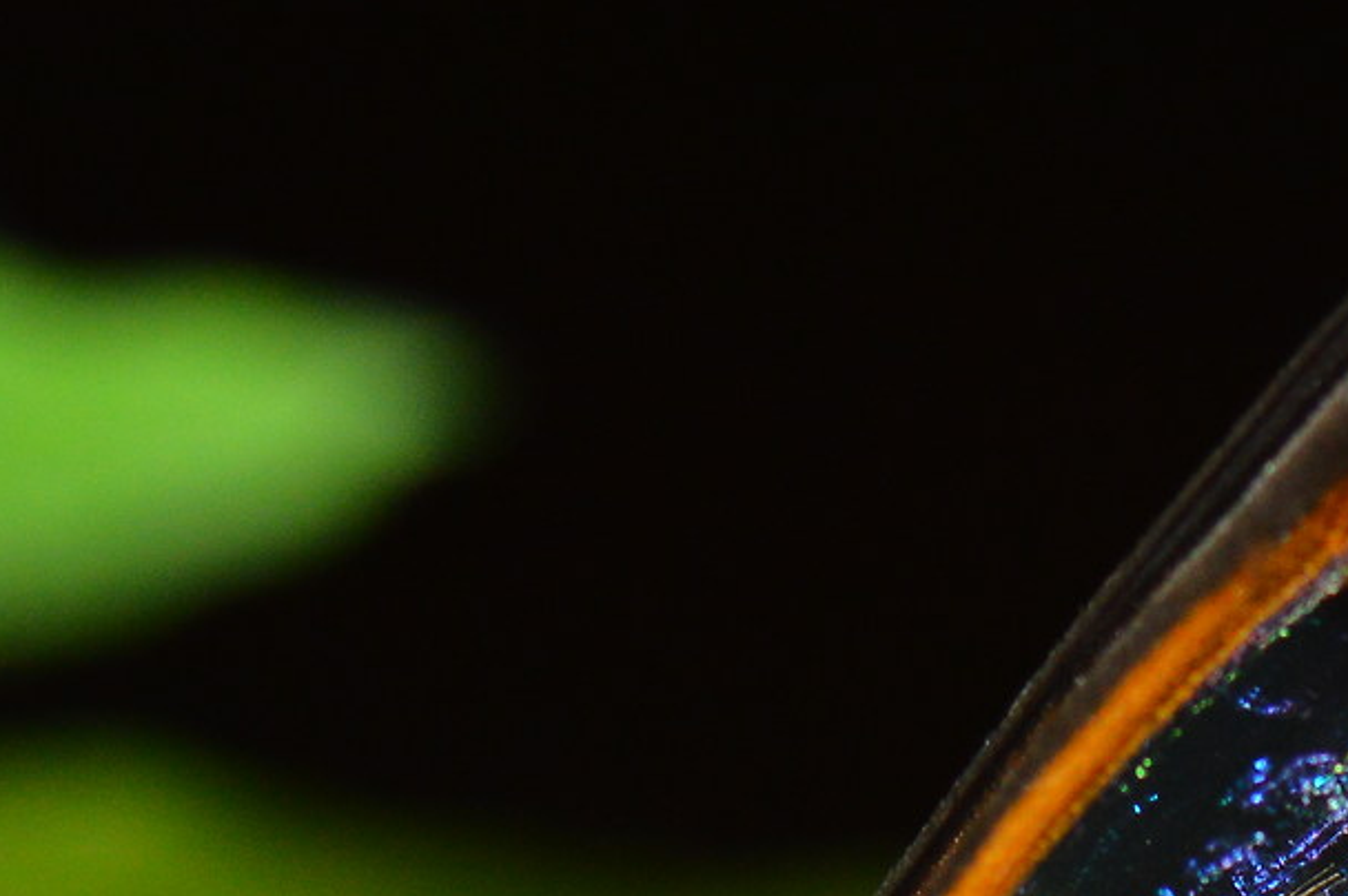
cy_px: 1213
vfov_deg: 2.2
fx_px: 23264
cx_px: 1800
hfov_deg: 3.3
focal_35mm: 622
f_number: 8
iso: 400
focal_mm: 105
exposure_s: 1/200
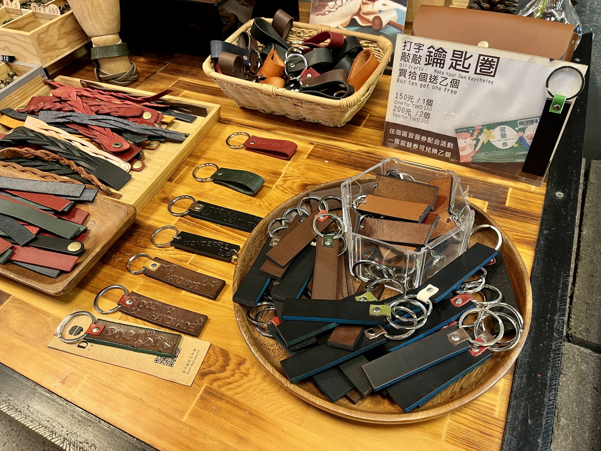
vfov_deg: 53.1
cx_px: 300
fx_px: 451
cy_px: 226
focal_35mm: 26
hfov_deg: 67.3
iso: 125
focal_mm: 5.1
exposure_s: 1/60
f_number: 1.6
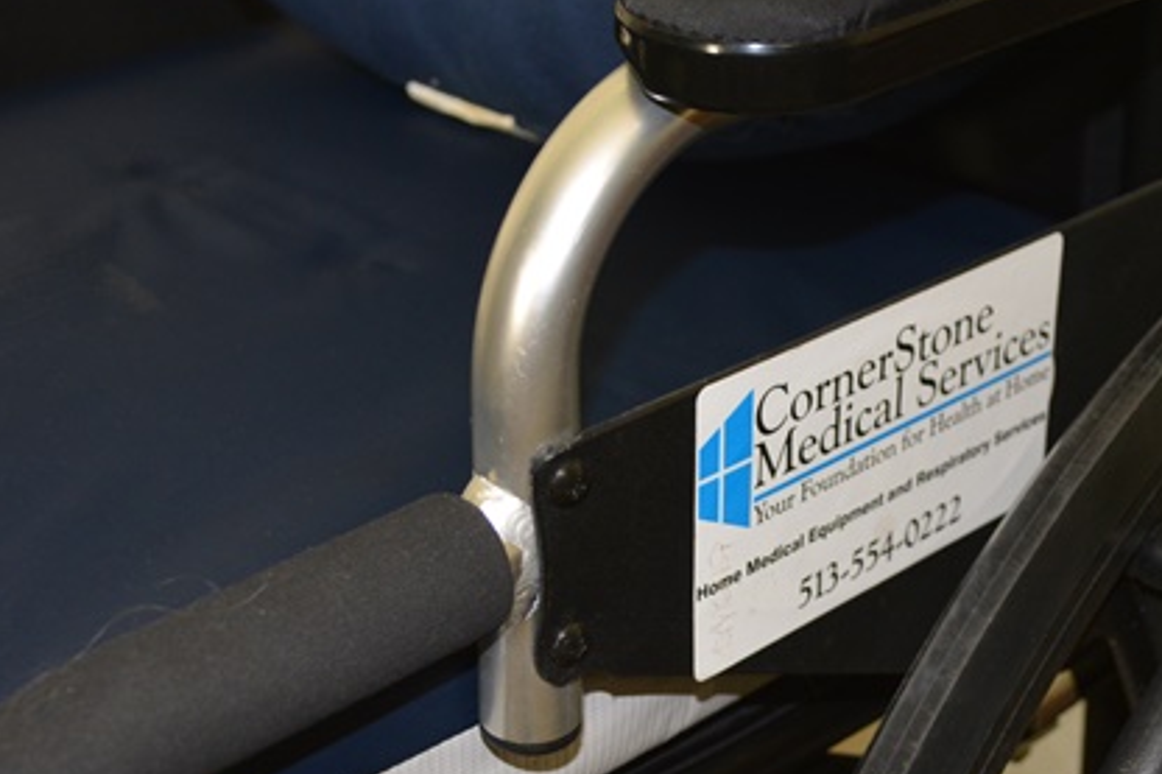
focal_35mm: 76
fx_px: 2443
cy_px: 433
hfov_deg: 26.5
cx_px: 816
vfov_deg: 18.0
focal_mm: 35
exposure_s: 1/60
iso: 1400
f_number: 5
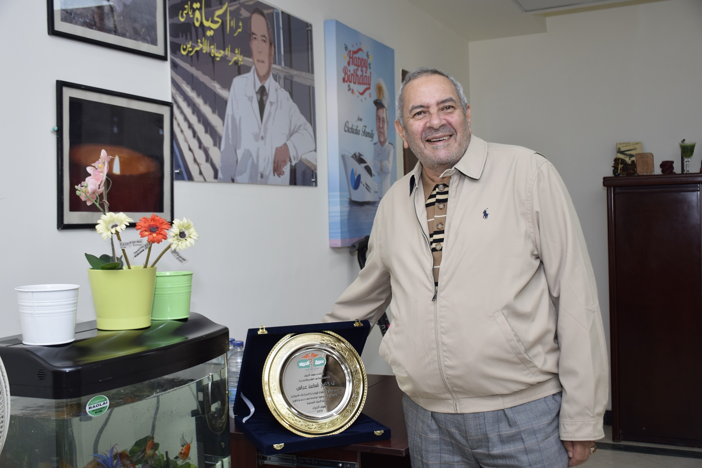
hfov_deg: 49.6
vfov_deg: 34.2
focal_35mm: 39
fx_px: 760
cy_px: 234
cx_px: 351
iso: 320
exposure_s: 1/160
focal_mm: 26
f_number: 3.8
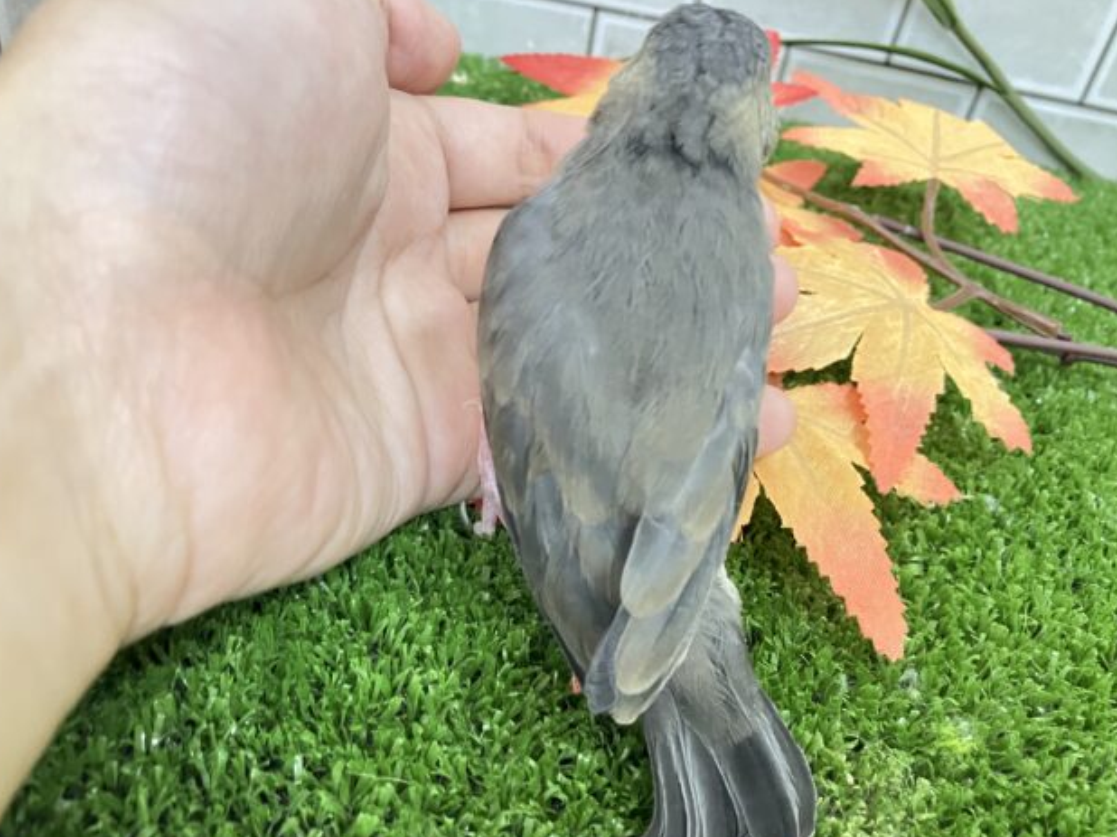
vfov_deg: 48.2
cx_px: 551
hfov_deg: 61.7
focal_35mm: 29
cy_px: 428
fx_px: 935
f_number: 1.8
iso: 400
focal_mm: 3.99
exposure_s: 1/33
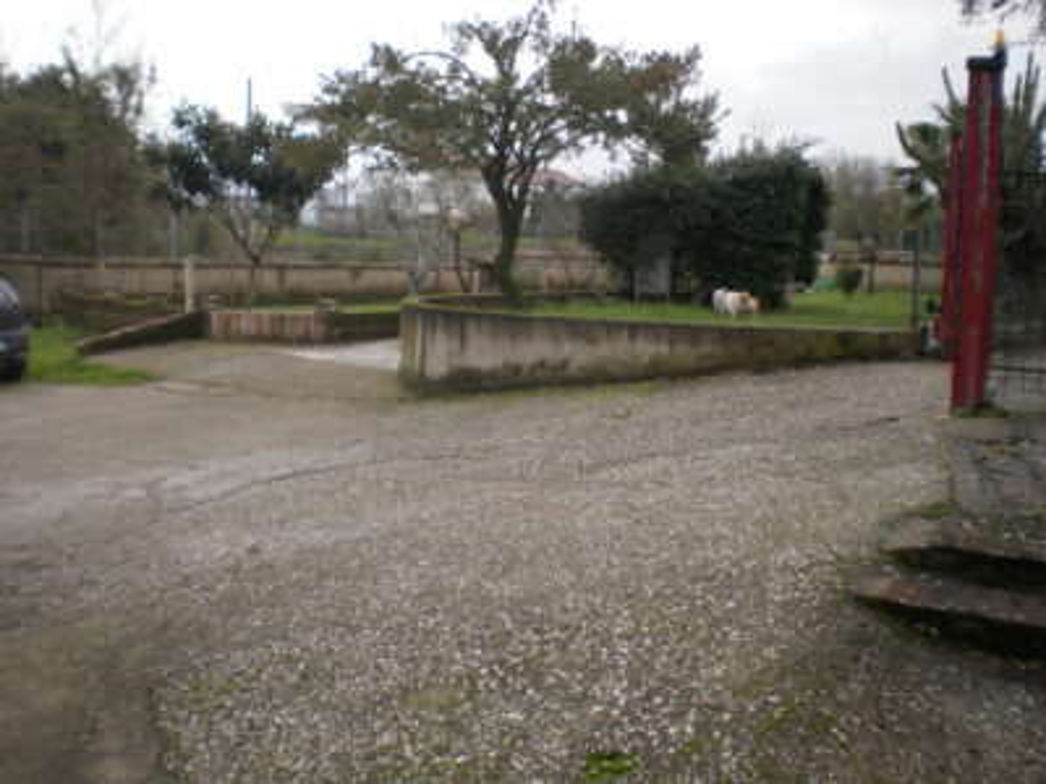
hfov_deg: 51.4
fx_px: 1088
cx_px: 523
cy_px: 392
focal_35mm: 36
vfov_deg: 39.7
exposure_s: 1/320
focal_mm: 6.3
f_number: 3.1
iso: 100
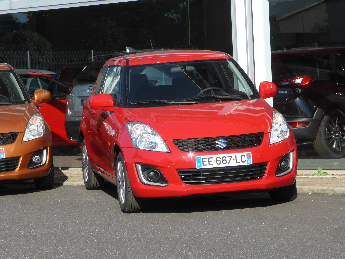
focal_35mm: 134
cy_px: 130
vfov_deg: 11.1
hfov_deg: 14.7
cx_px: 172
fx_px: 1336
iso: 100
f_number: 5.4
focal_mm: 21.8
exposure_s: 1/400
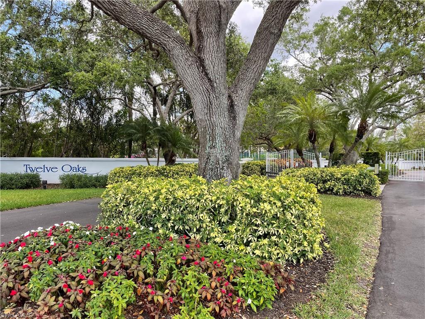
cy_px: 160
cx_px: 212
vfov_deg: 53.1
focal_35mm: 26
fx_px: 319
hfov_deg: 67.3
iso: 32
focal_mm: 4.2
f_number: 1.6
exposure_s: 1/502
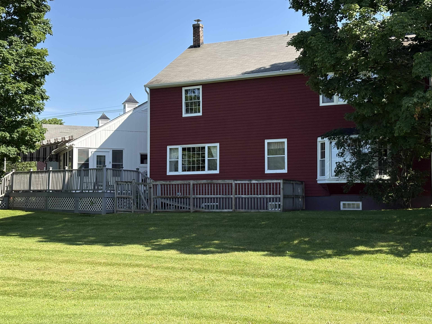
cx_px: 216
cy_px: 162
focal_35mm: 52
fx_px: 649
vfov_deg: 28.0
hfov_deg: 36.8
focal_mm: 5.96
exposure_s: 1/1422
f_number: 1.6
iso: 50
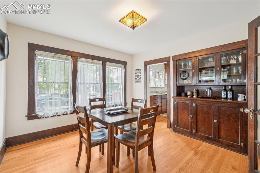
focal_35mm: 15
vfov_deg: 77.3
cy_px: 86
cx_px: 130
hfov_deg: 100.4
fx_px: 108
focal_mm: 10
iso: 800
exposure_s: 1/5
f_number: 8
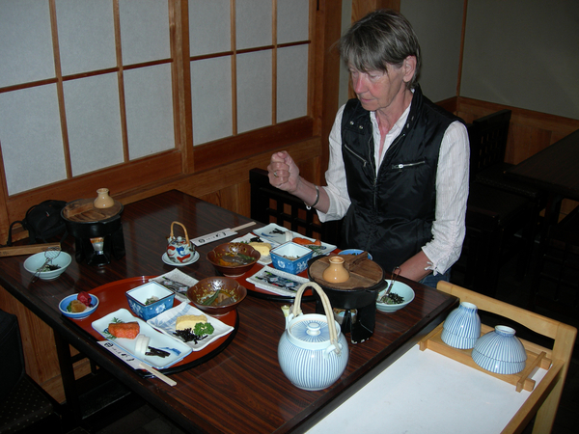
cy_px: 217
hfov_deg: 49.0
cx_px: 290
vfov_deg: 37.7
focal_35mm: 38
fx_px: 636
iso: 50
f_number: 2.8
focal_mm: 7.8
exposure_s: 1/60.1
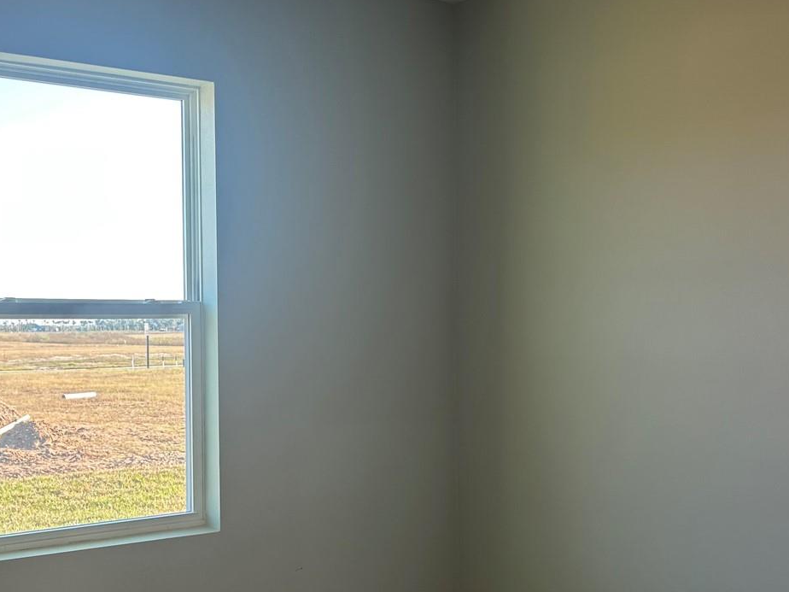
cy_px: 353
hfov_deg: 41.5
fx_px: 1026
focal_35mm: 45
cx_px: 254
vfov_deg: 32.1
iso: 32
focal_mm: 5.7
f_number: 1.5
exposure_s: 1/134
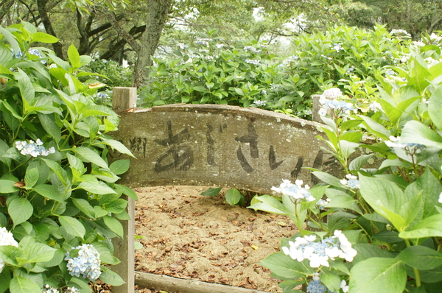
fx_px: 515
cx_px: 221
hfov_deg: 46.5
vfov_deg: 31.8
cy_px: 146
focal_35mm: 42
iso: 200
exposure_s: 1/60
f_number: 5
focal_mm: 28
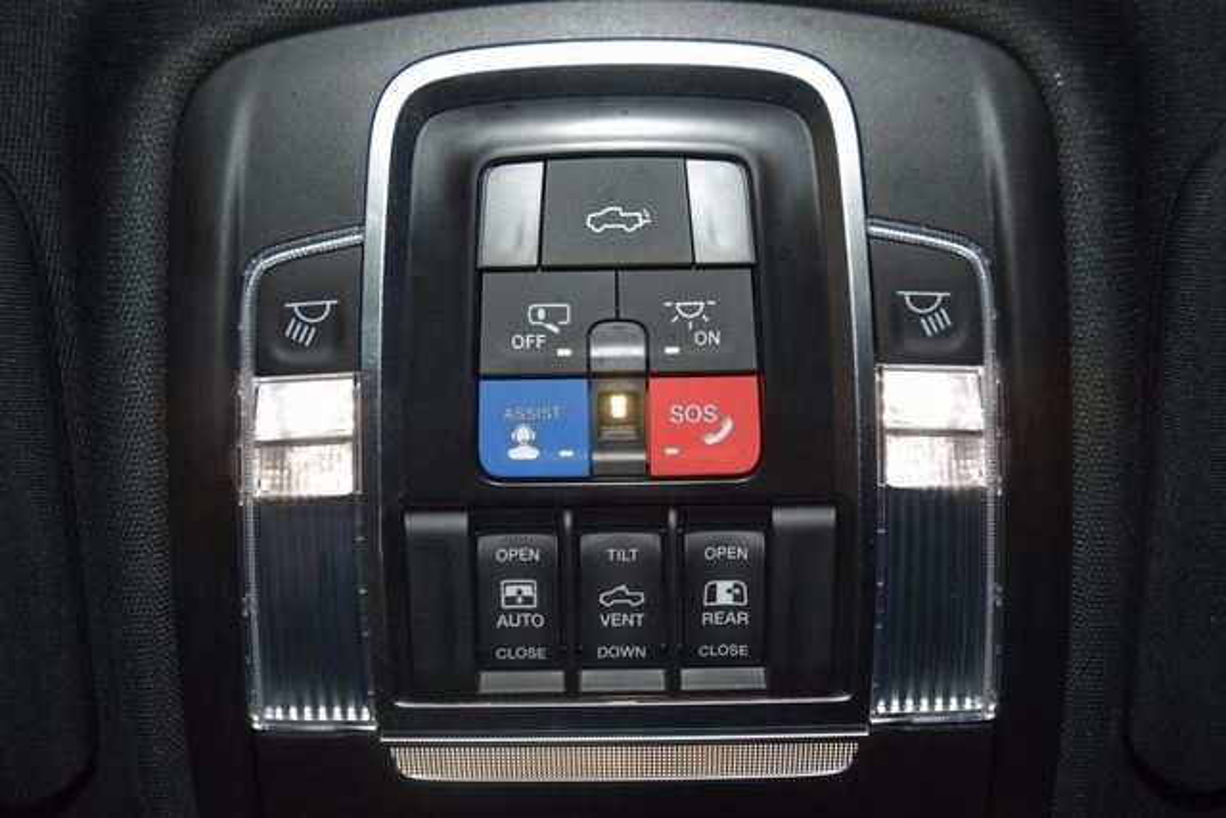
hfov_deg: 47.9
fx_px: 1379
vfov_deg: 33.0
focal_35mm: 40
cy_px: 409
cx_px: 613
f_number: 3.8
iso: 400
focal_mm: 27
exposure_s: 1/125
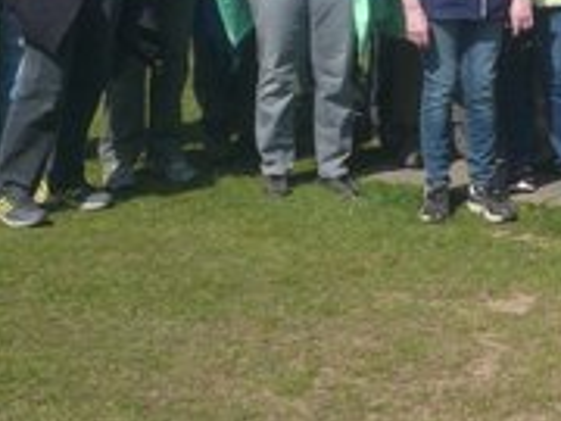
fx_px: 1815
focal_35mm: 112
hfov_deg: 16.9
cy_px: 16
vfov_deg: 13.1
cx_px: 642
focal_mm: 6.9
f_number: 10
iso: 100
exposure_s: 1/160
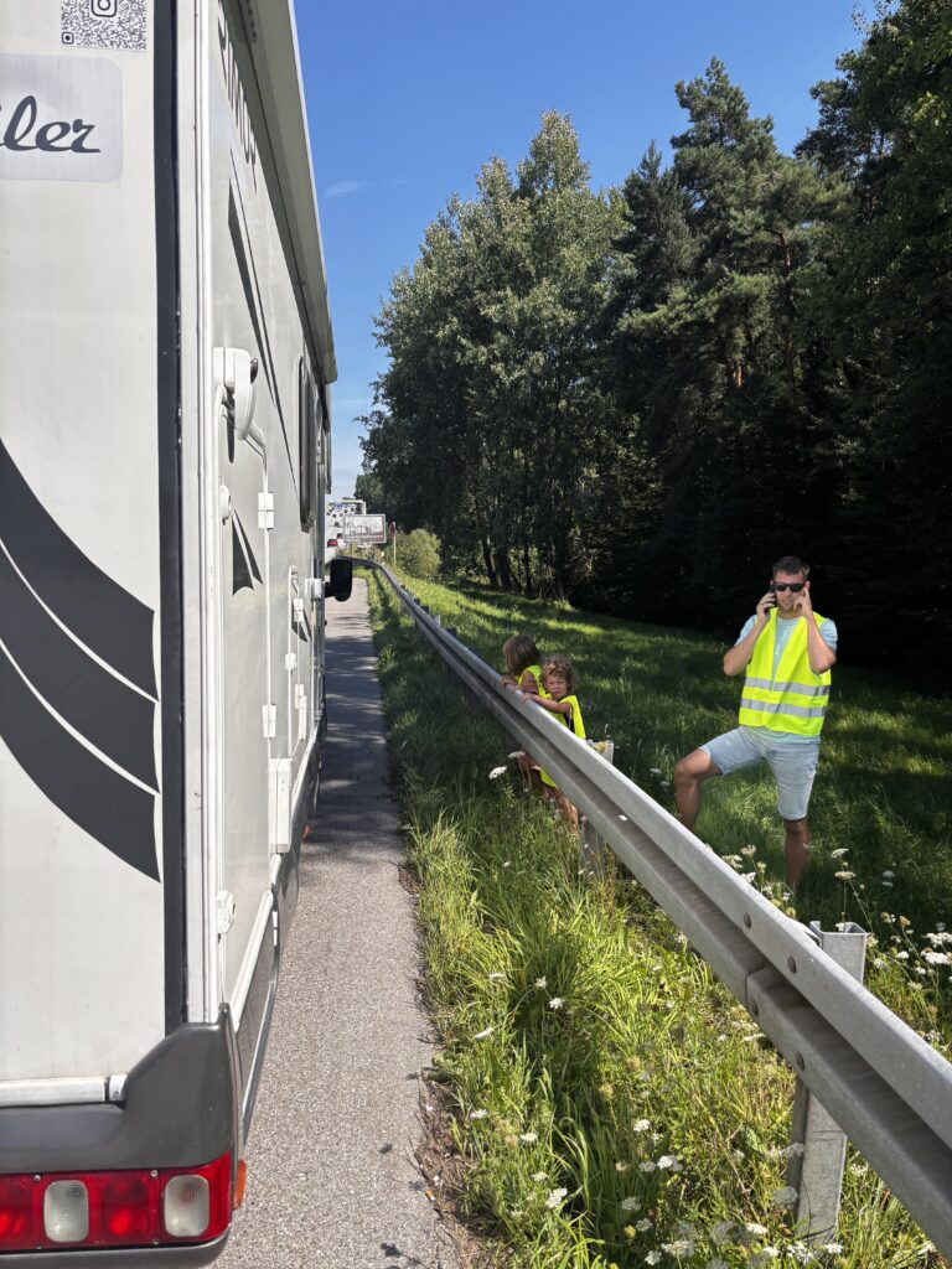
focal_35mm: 26
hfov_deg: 53.1
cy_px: 634
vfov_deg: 67.3
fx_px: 953
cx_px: 476
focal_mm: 5.96
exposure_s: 1/2451
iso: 50
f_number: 1.6
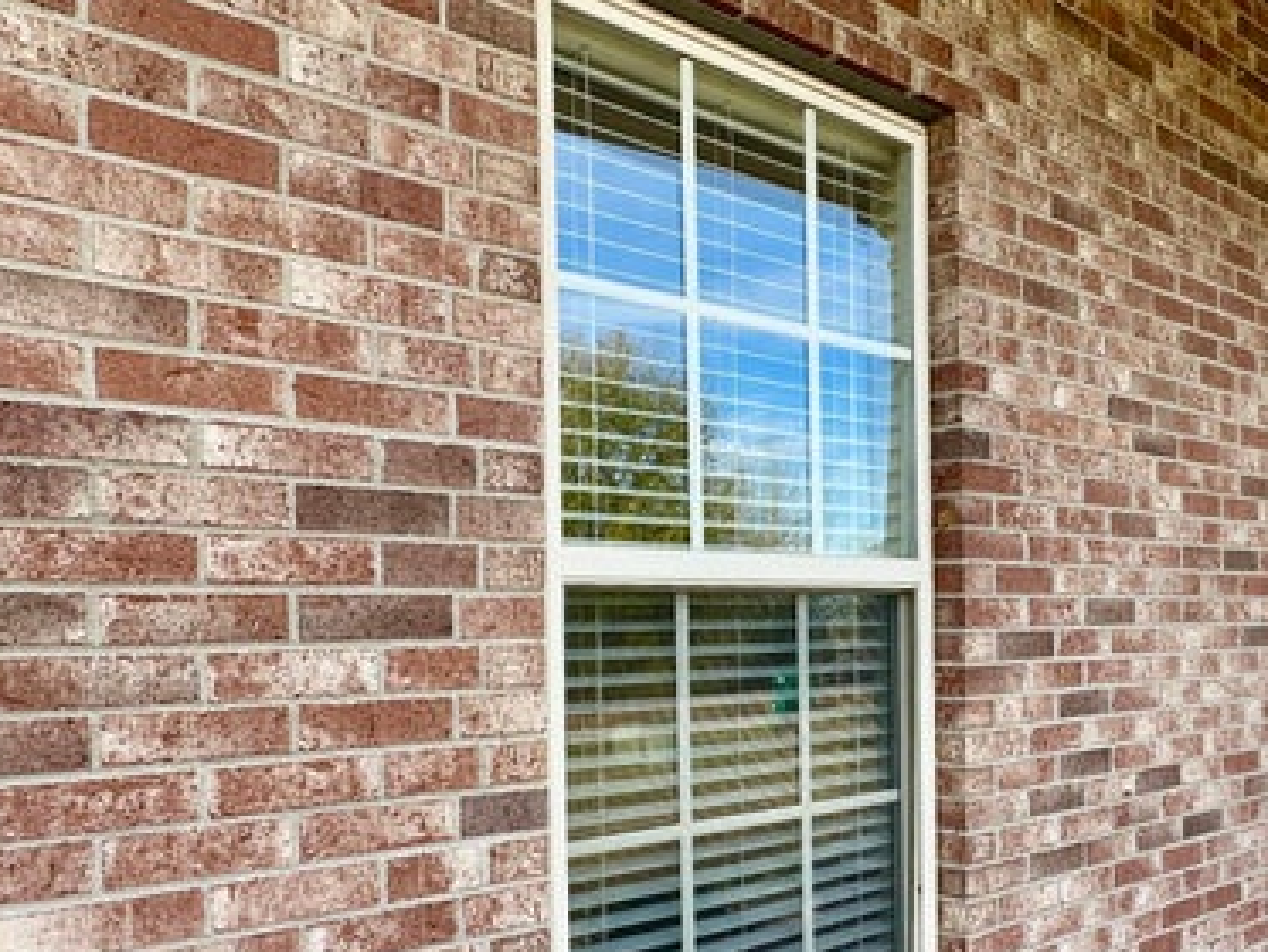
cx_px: 930
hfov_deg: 54.5
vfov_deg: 43.4
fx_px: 1173
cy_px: 649
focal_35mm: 32
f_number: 2.2
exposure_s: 1/296
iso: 40
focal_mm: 2.22
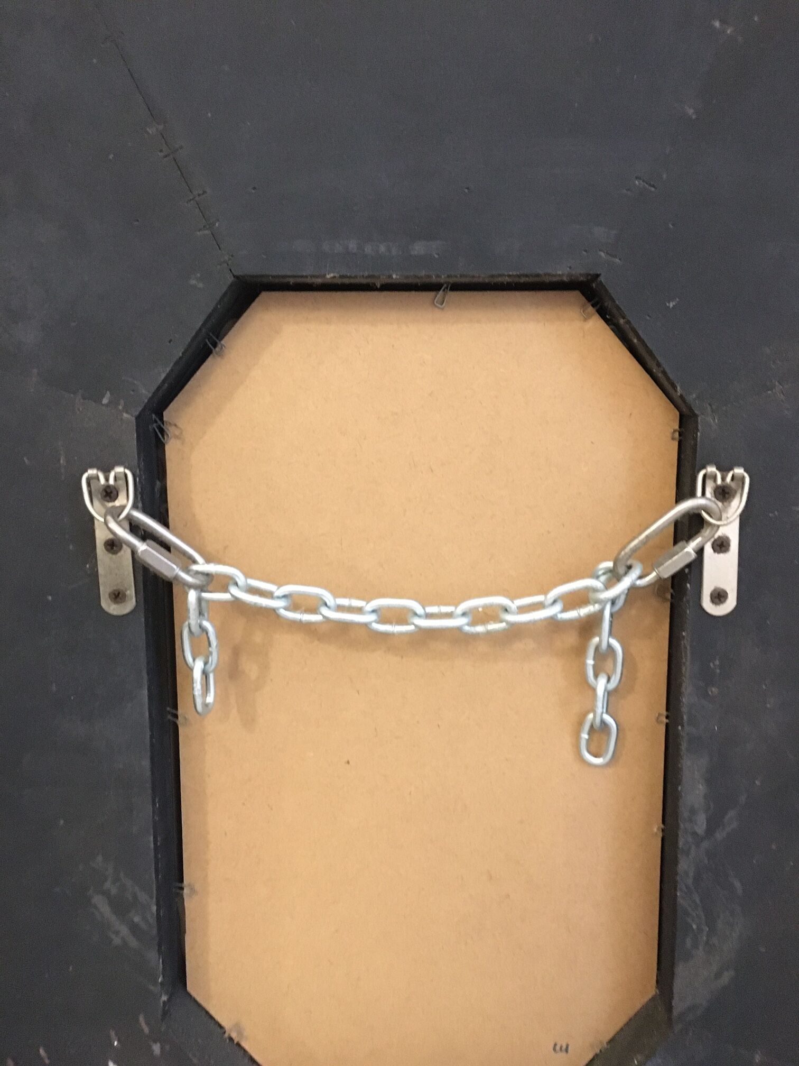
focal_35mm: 29
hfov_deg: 48.2
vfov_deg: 61.7
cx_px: 400
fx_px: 892
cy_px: 533
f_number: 2.2
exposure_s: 1/17
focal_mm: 4.15
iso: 400
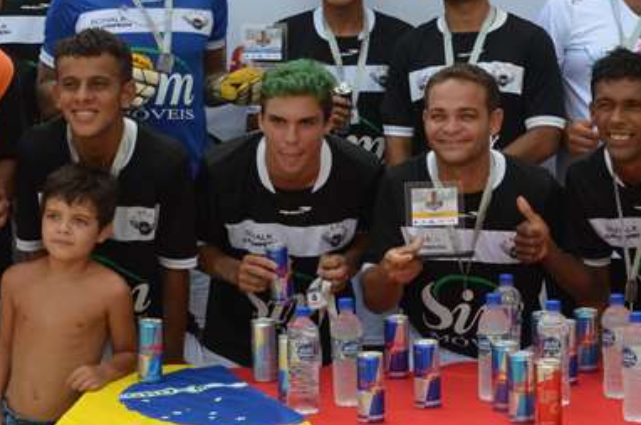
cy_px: 136
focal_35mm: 98
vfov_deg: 13.9
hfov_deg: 20.8
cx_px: 383
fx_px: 1741
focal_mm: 26
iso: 200
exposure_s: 1/250
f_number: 8
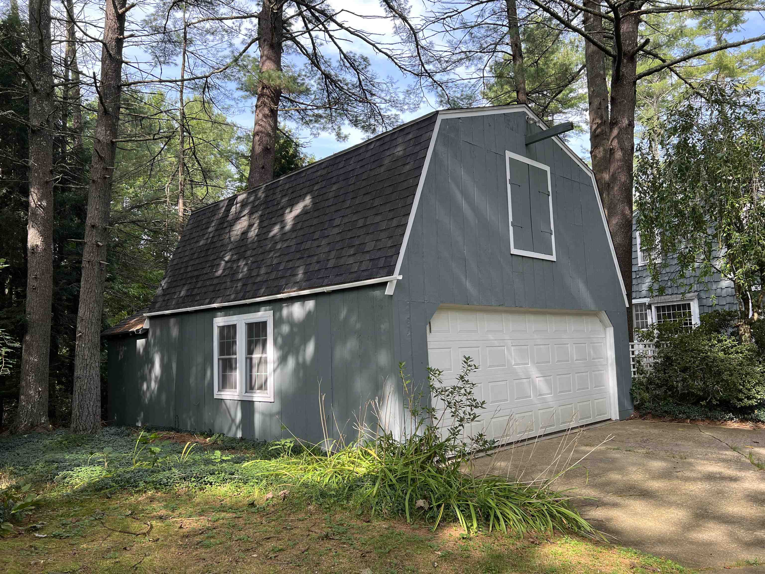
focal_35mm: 26
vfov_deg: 53.1
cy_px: 287
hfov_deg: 67.3
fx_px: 575
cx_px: 382
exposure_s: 1/408
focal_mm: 5.7
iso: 50
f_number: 1.5
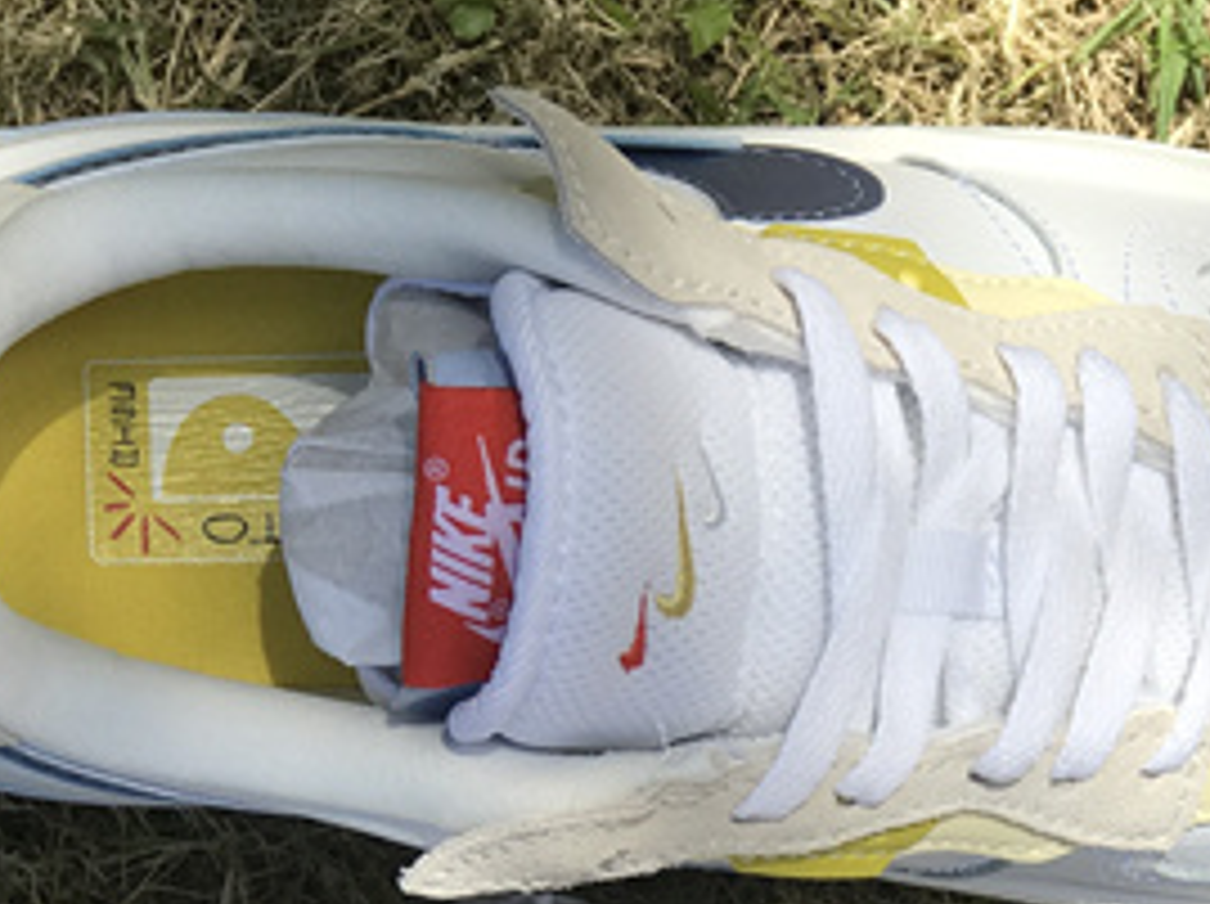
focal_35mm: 157
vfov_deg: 9.3
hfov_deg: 12.6
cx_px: 774
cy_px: 1023
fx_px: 5481
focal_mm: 6.6
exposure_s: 1/491
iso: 20
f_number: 2.8
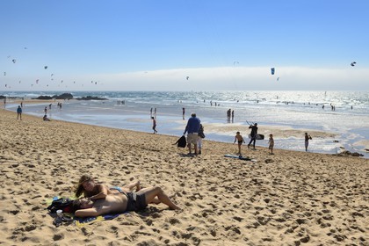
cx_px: 184
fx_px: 277
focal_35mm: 27
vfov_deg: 47.9
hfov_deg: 67.4
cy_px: 123
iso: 200
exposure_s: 1/320
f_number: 18
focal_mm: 27
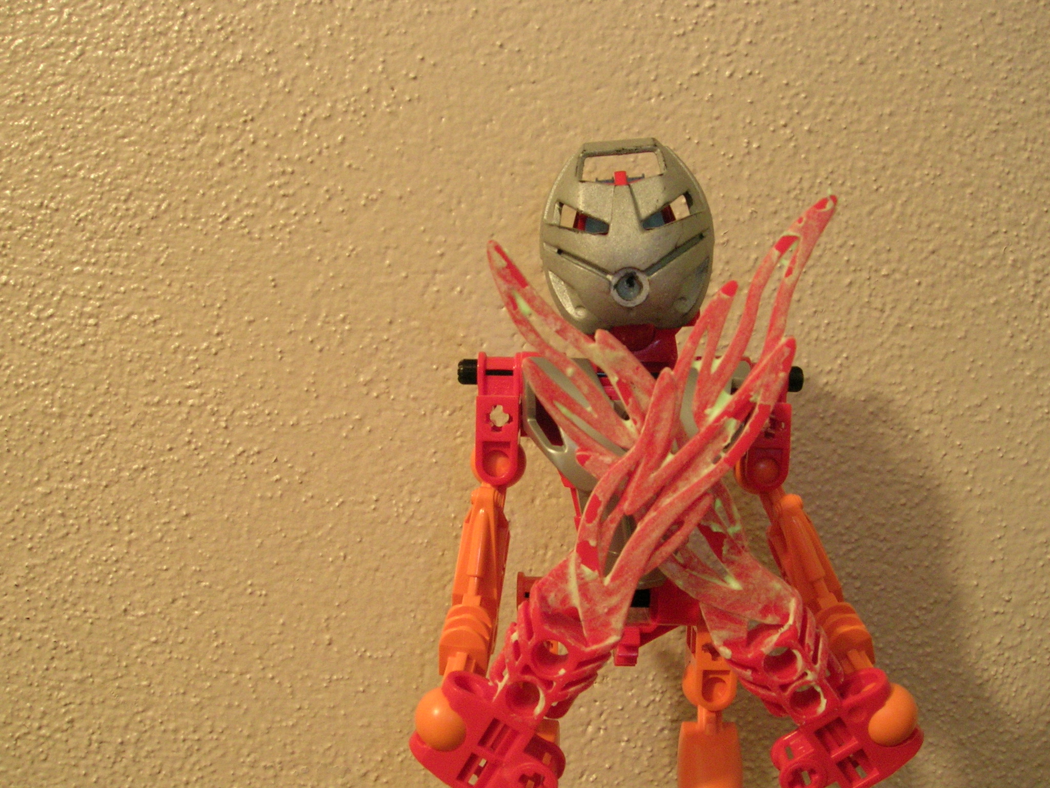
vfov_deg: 40.7
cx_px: 525
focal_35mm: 35
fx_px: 1062
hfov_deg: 52.6
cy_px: 394
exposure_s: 1.33
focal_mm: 5.4
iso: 200
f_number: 4.8
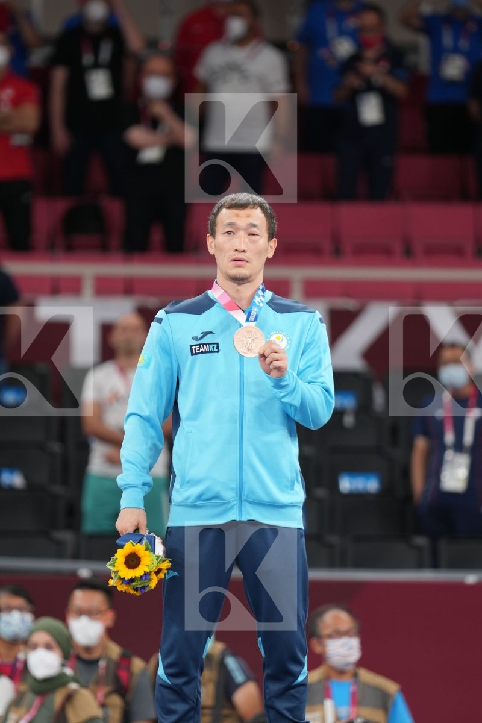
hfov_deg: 4.6
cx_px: 241
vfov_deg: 6.9
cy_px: 362
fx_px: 6025
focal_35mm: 300
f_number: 2.8
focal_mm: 200
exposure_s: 1/320
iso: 400
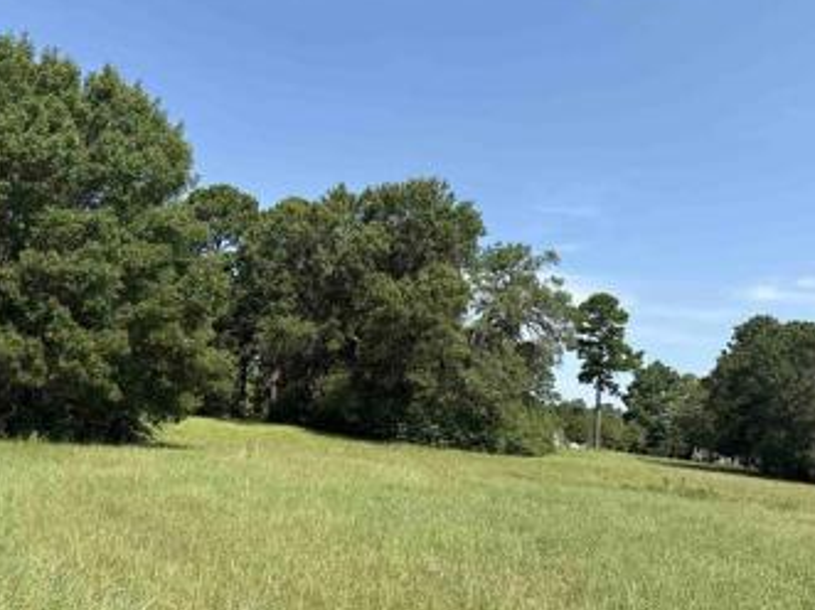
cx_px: 345
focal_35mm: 29
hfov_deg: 61.4
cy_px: 354
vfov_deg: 48.0
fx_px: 683
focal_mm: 6.76
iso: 80
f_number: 1.78
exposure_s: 1/3425
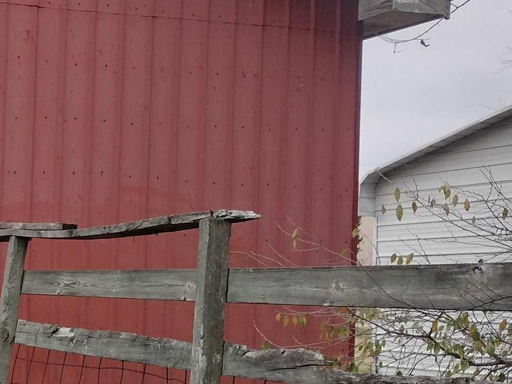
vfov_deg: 17.1
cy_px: 283
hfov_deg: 20.6
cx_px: -171
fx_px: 1272
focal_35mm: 86
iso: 100
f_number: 1.7
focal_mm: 4.71
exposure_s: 1/381
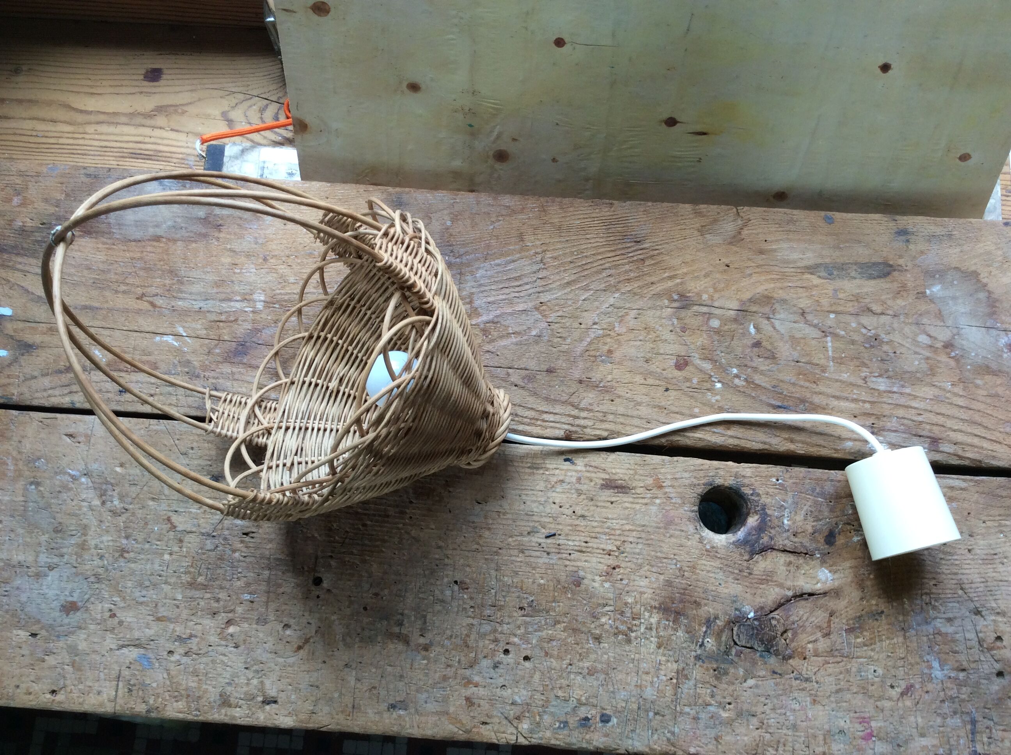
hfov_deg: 56.9
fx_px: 933
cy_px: 378
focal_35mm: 32
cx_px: 506
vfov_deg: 44.1
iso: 40
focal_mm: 3.3
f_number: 2.4
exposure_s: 1/33
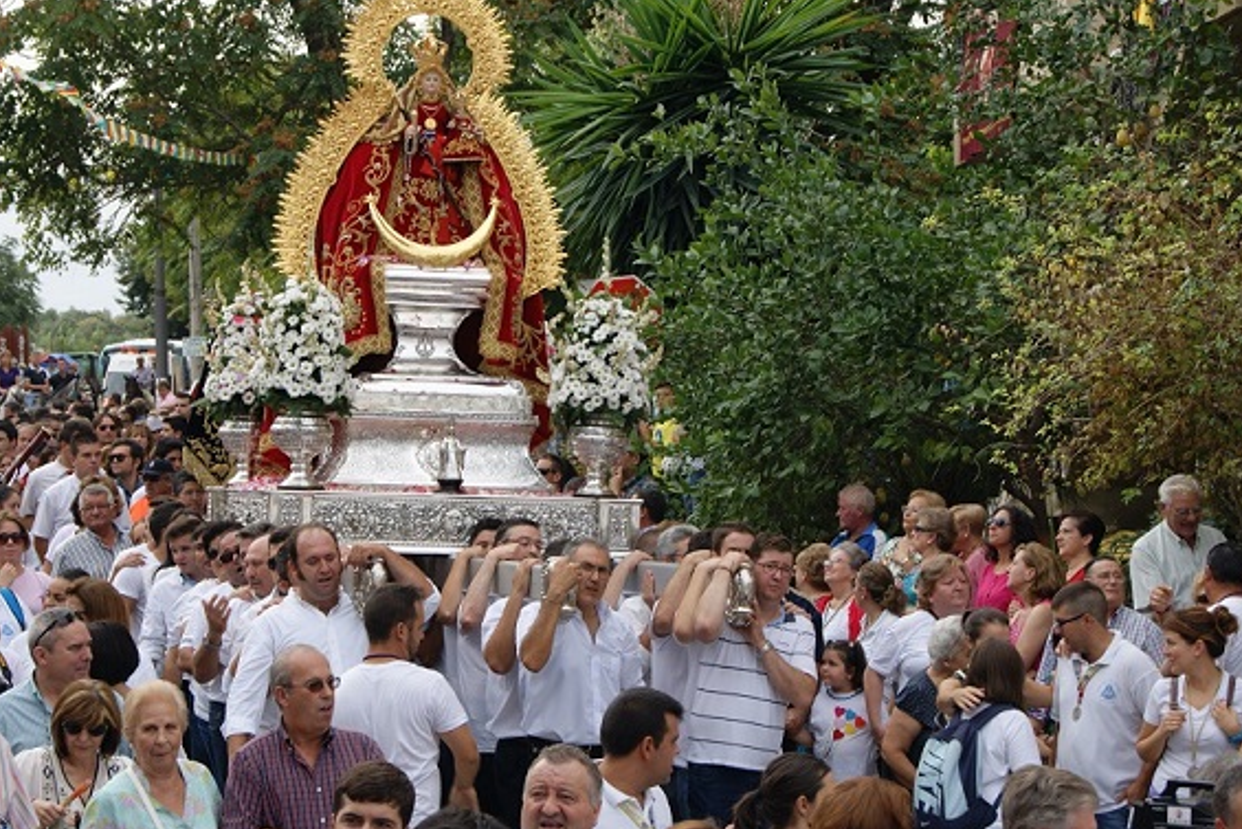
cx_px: 536
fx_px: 3333
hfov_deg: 21.1
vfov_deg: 14.2
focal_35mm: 97
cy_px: 382
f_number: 8
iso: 100
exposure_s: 1/100
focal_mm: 55
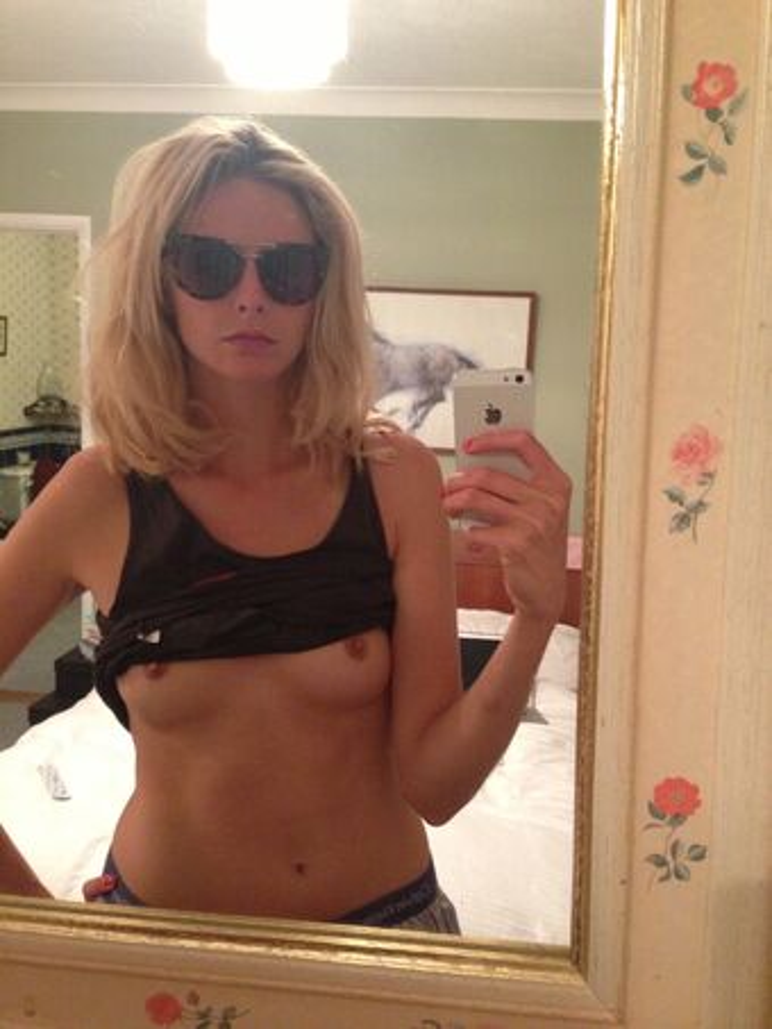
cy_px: 514
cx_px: 386
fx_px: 981
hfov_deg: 43.0
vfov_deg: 55.3
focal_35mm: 33
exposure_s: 1/20
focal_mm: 4.13
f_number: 2.4
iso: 400
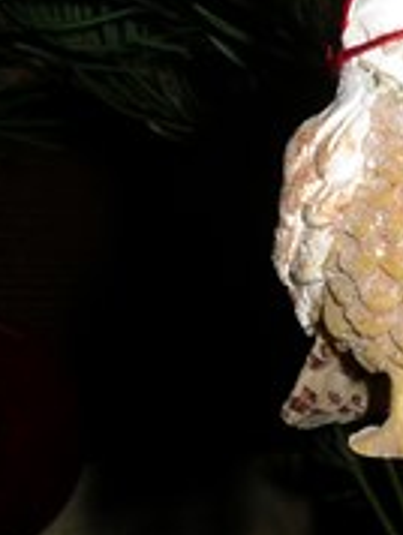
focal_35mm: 133
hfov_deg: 11.0
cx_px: 463
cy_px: 117
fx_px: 2060
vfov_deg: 14.7
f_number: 7.9
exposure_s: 1/40
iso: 64
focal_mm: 7.8
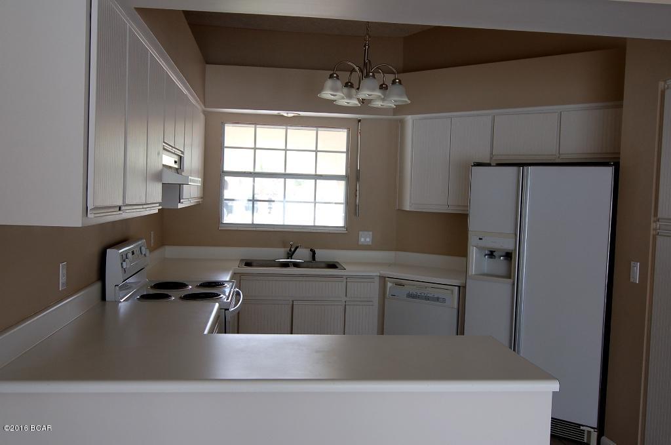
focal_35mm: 33
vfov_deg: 39.8
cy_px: 222
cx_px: 336
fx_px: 614
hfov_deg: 57.3
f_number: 4
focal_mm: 22
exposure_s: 1/50
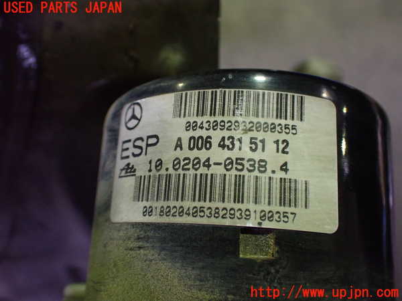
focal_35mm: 36
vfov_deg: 39.7
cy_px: 150
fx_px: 418
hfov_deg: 51.4
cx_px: 201
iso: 800
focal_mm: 6.37
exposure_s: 1/40
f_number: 2.5
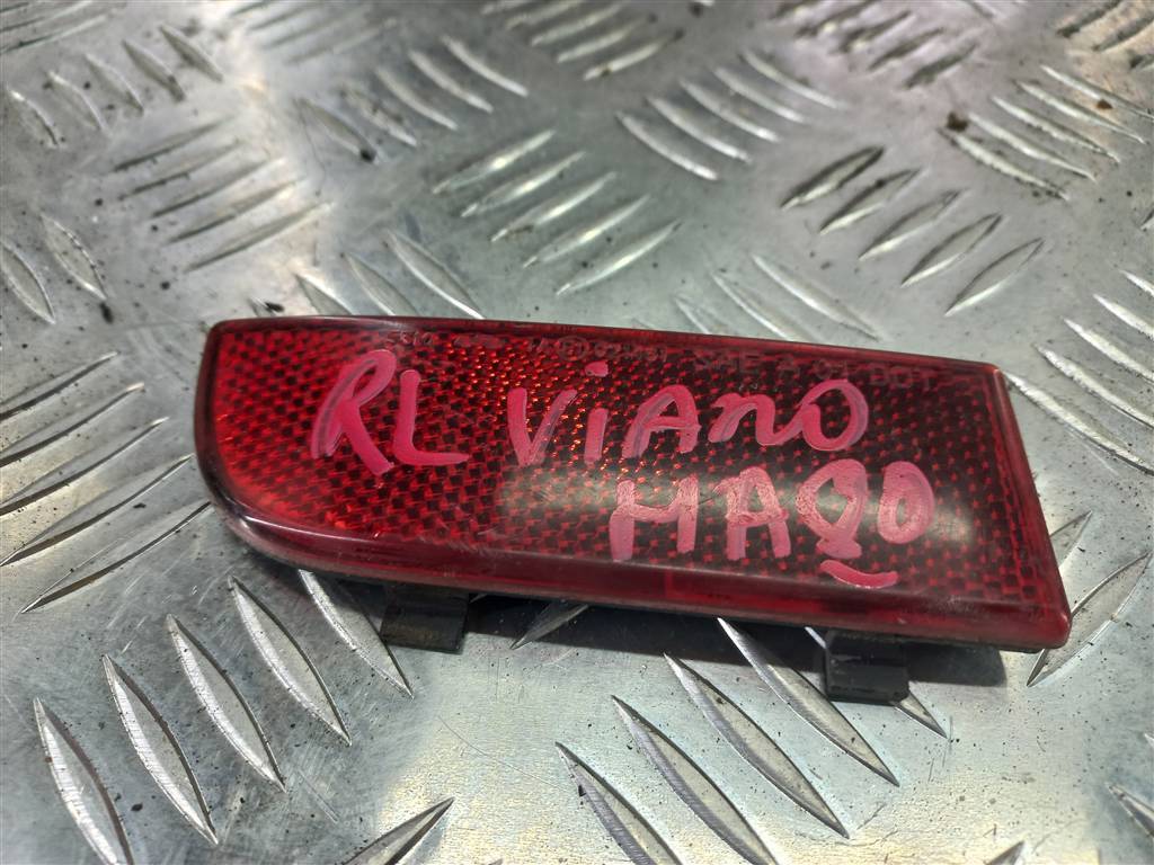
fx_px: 833
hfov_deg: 69.4
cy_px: 432
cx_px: 577
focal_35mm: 25
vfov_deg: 54.9
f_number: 1.8
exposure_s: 1/50
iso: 50
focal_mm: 4.6
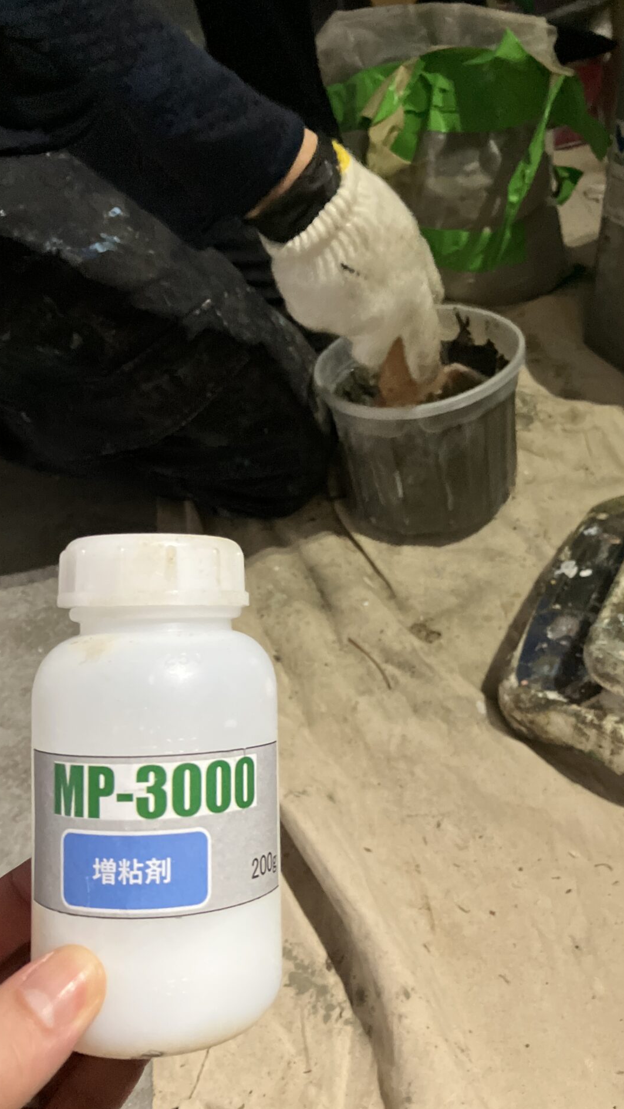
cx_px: 349
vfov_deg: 62.6
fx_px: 912
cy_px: 552
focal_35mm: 31
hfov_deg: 37.7
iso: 400
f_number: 1.8
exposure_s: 1/40
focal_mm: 3.99
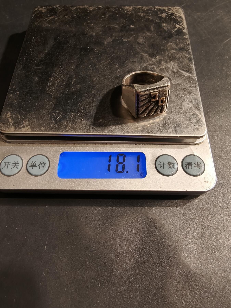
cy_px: 154
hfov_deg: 58.9
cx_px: 116
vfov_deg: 73.9
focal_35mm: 23
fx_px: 205
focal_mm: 2.32
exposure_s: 1/100
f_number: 2
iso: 160
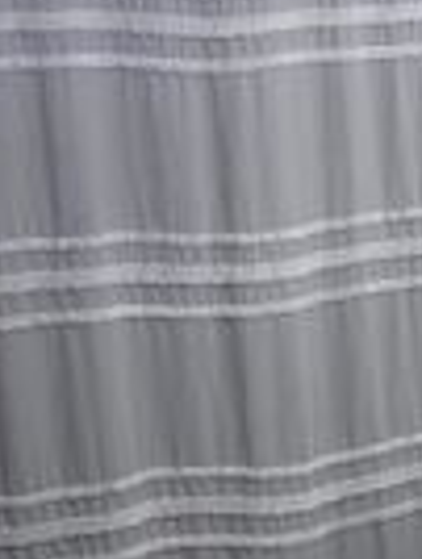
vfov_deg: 19.0
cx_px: 646
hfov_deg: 13.5
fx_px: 1669
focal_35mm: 103
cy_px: 275
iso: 40
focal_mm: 5.7
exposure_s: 1/120
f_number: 1.5
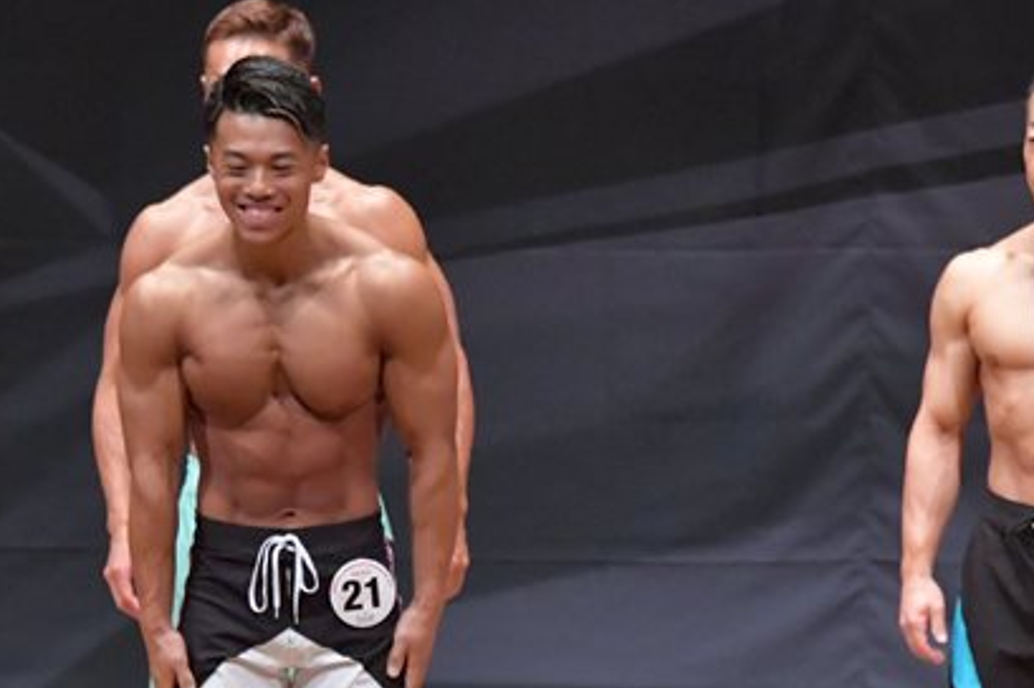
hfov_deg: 3.8
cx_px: 320
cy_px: 572
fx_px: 15497
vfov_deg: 2.5
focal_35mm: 540
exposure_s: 1/400
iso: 8000
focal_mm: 190
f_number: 5.6
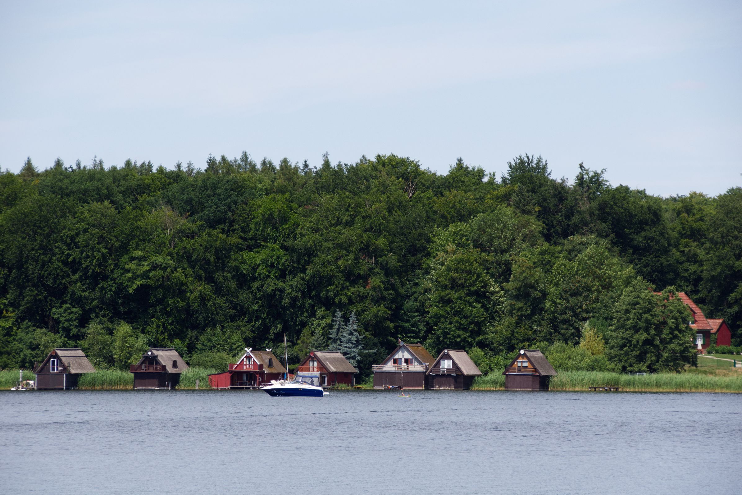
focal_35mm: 226
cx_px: 372
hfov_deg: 9.1
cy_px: 247
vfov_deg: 6.1
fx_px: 4658
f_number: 9
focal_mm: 150
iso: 400
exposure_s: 1/640
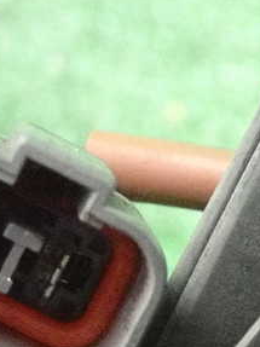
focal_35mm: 184
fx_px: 1844
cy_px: 237
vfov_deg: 10.7
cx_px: 36
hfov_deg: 8.0
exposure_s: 1/125
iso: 10000
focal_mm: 15.66
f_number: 4.5
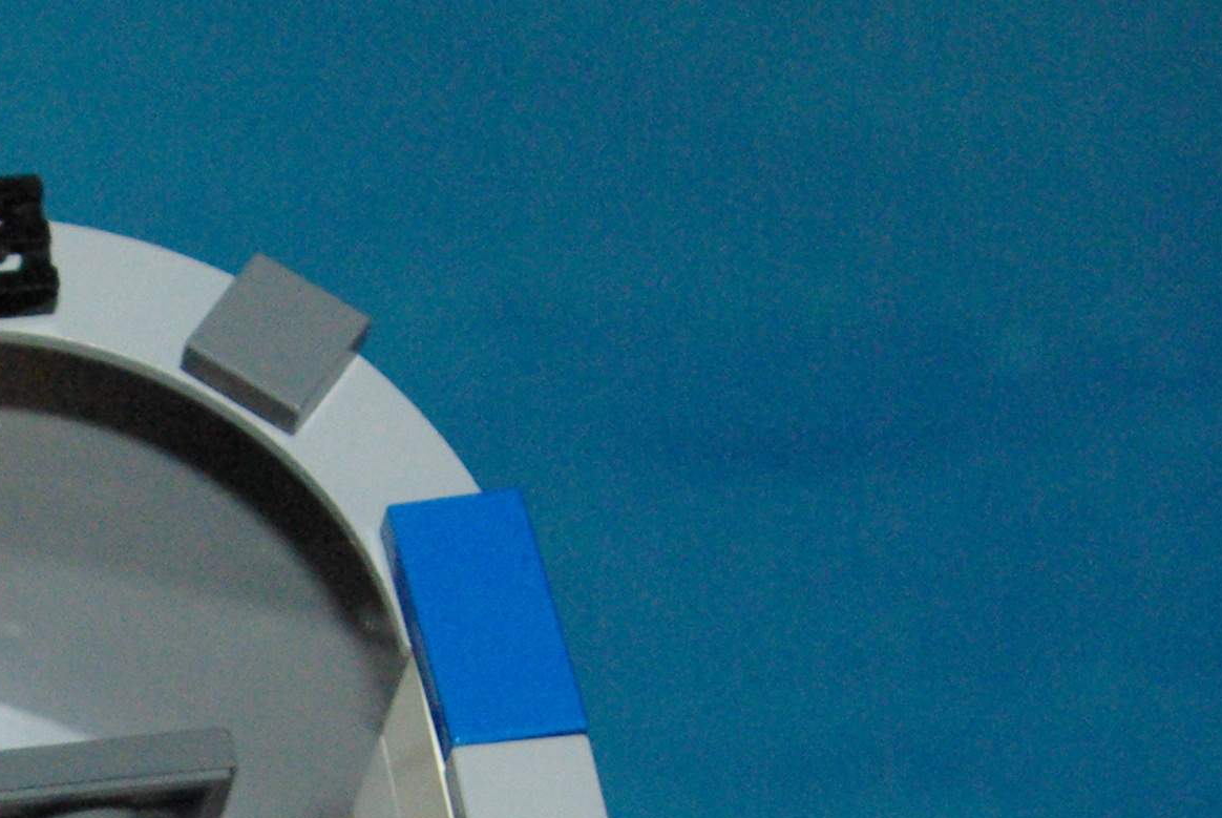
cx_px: -603
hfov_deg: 11.3
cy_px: 1109
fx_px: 5935
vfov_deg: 7.8
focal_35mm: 175
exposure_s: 1/45
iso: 1600
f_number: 8
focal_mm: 35
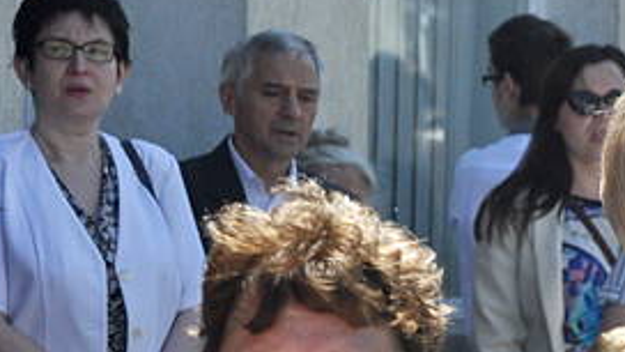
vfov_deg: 3.1
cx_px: 770
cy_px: 470
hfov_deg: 5.5
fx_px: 6496
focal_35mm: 392
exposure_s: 1/1000
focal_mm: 80
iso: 400
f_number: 8
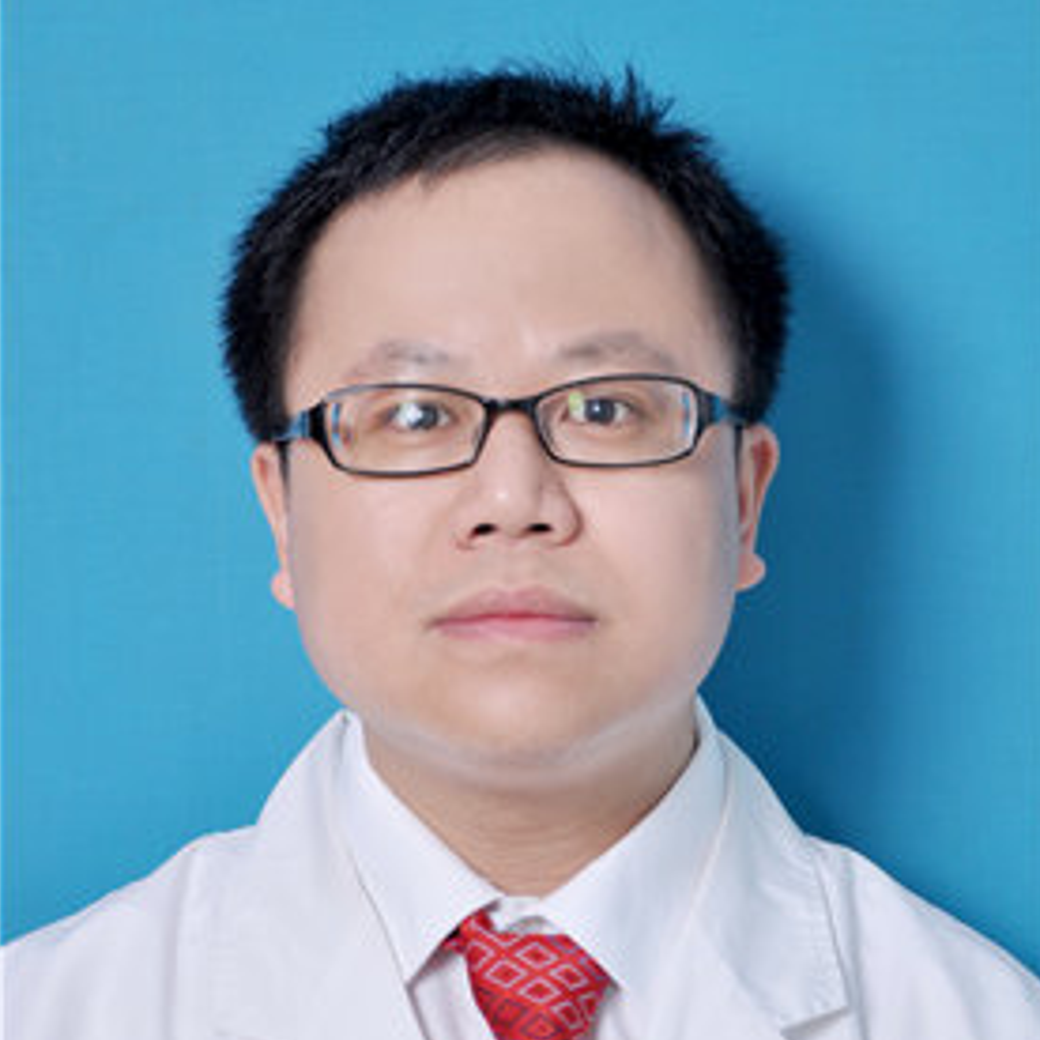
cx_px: 524
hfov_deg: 12.8
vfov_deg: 12.8
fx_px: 4623
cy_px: 714
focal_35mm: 136
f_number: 5.6
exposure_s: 1/125
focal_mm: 70
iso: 200
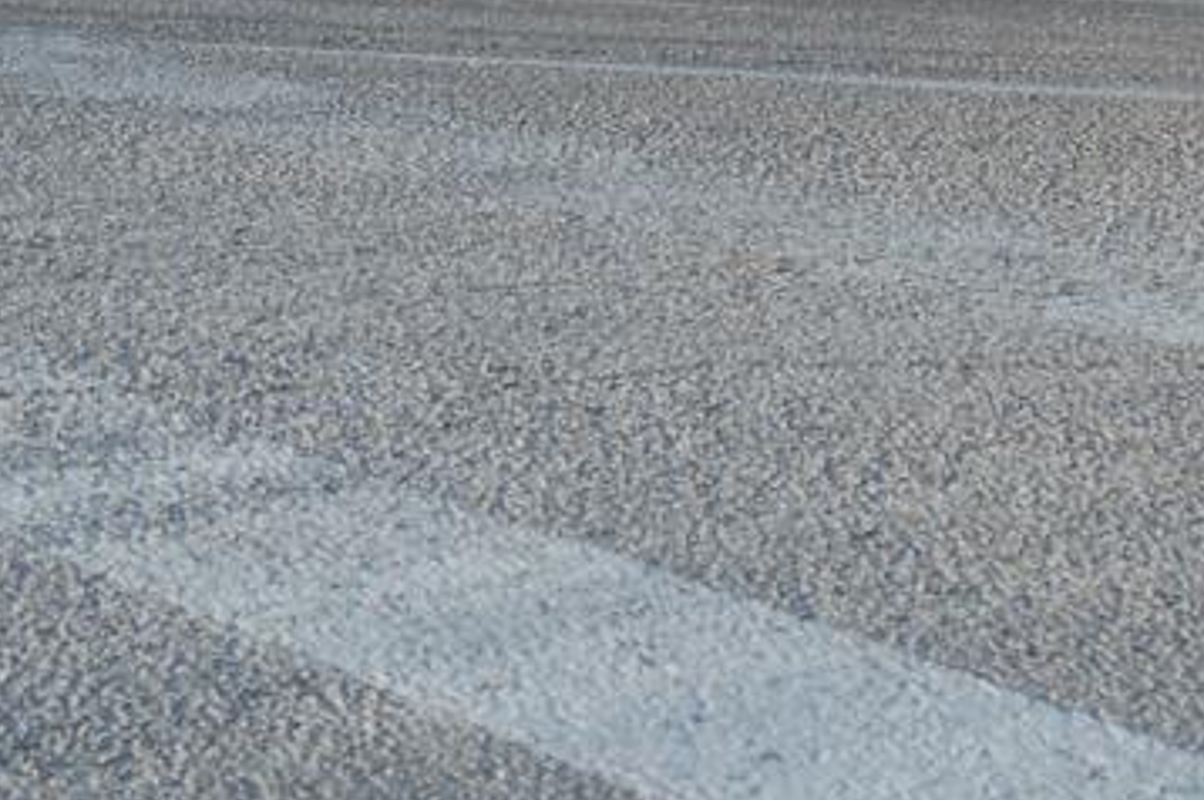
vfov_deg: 11.2
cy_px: -176
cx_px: 346
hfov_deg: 17.0
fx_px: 4010
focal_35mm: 120
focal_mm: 28
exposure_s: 1/1000
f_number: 4
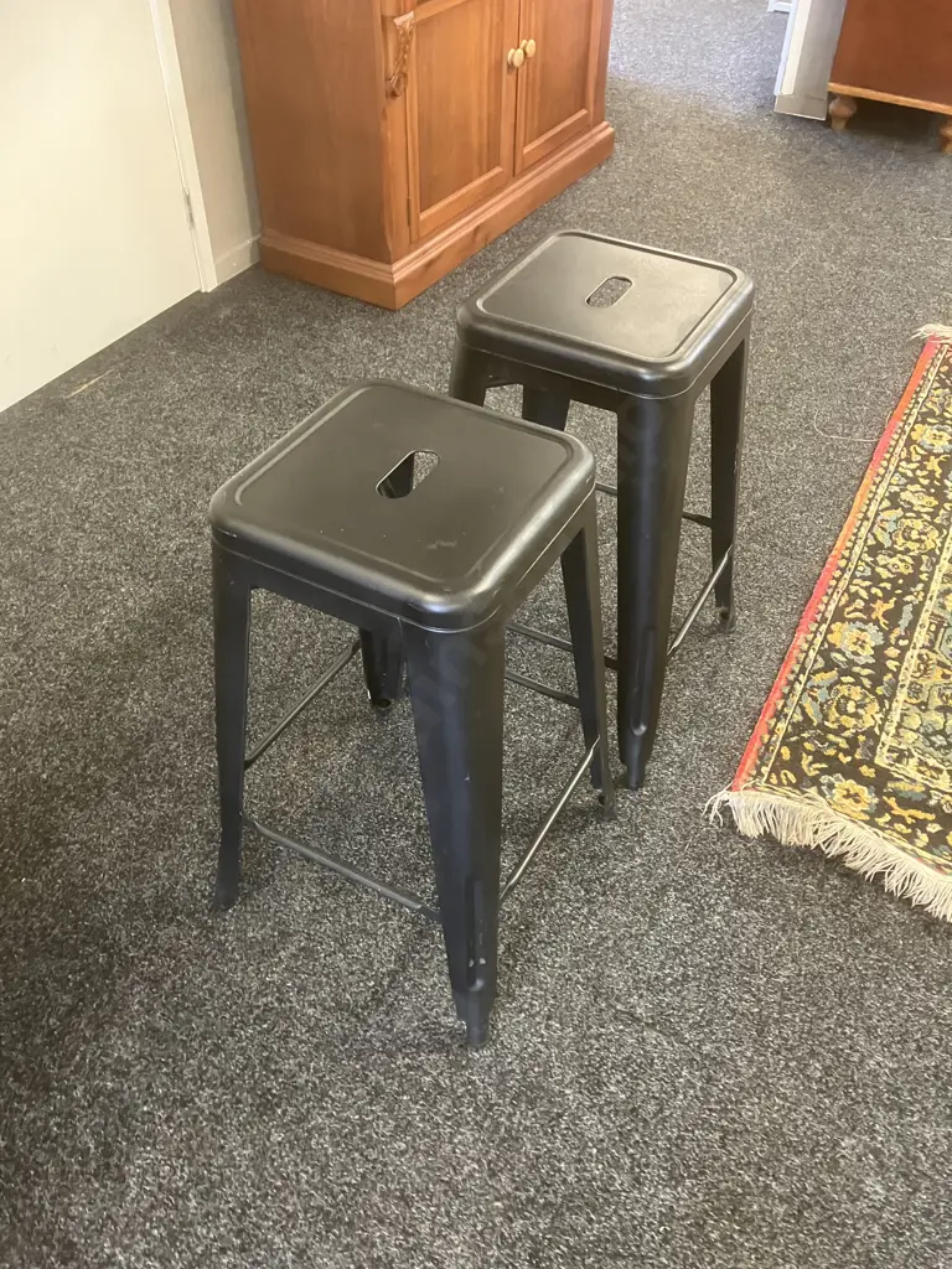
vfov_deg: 63.4
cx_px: 476
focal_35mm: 28
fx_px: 1027
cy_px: 634
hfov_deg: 49.7
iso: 400
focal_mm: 3.99
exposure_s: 1/33
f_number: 1.8
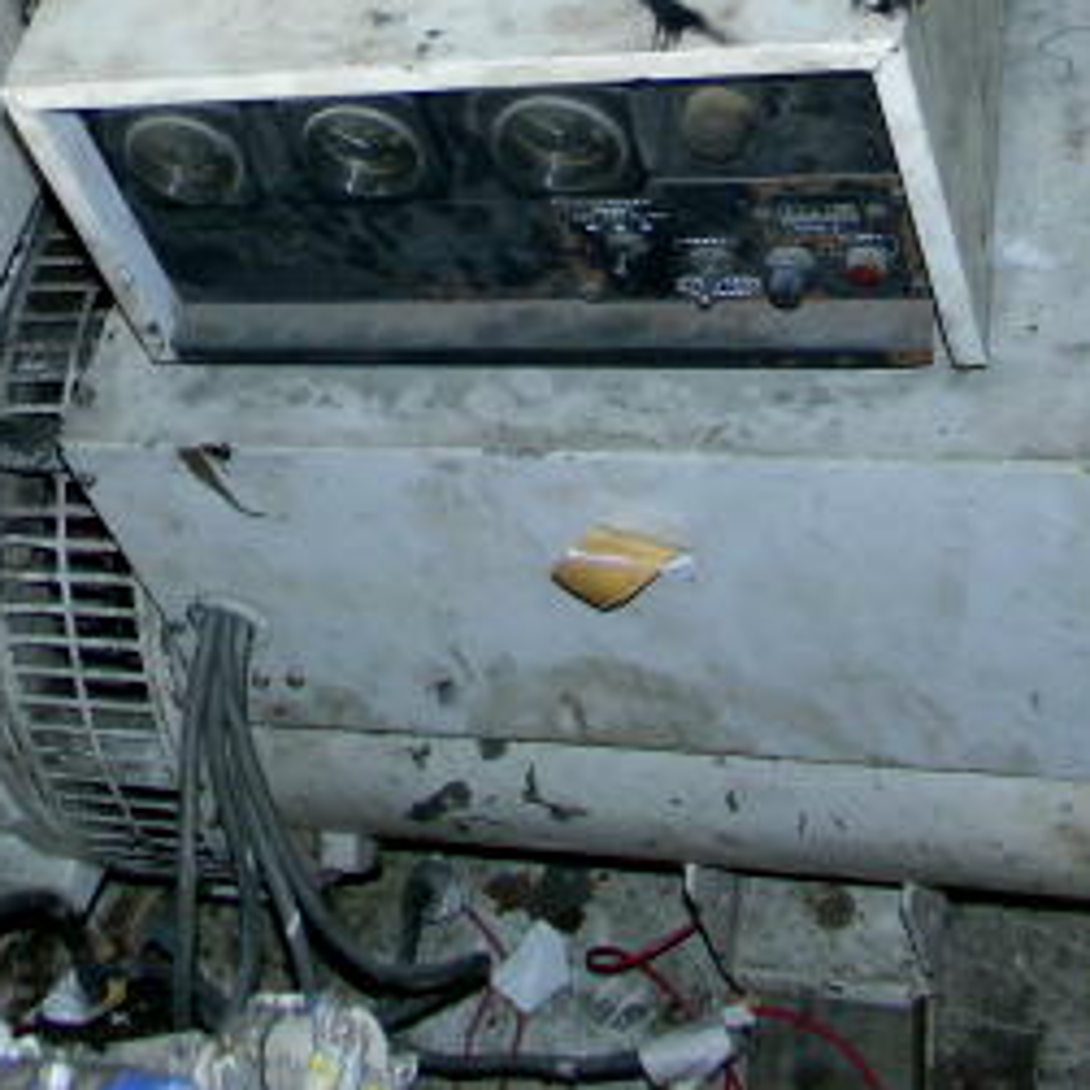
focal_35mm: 63
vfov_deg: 26.3
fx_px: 2244
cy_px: 96
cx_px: 308
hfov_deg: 27.0
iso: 200
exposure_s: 1/26
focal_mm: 5
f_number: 3.5
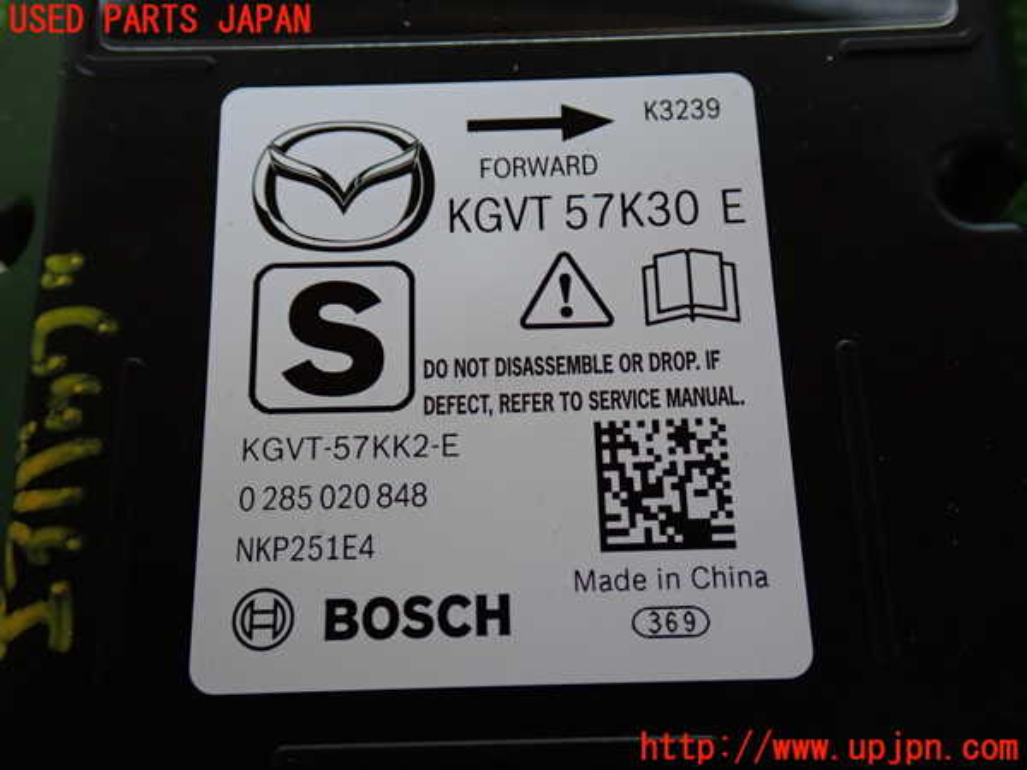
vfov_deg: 37.7
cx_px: 514
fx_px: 1127
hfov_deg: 49.0
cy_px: 385
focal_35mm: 38
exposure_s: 1/40
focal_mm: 6.83
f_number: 2.7
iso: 250
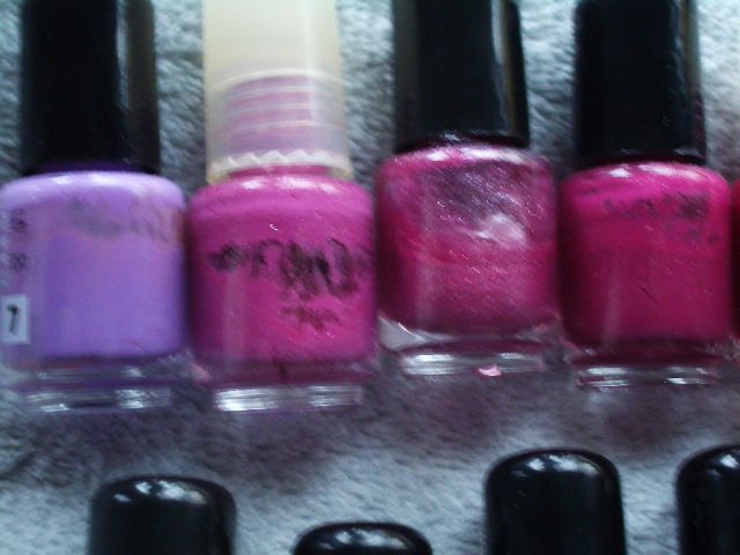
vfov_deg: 23.7
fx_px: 1325
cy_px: 278
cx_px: 370
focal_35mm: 62
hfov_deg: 31.2
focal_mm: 10.2
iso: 200
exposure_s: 1/4
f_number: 3.5
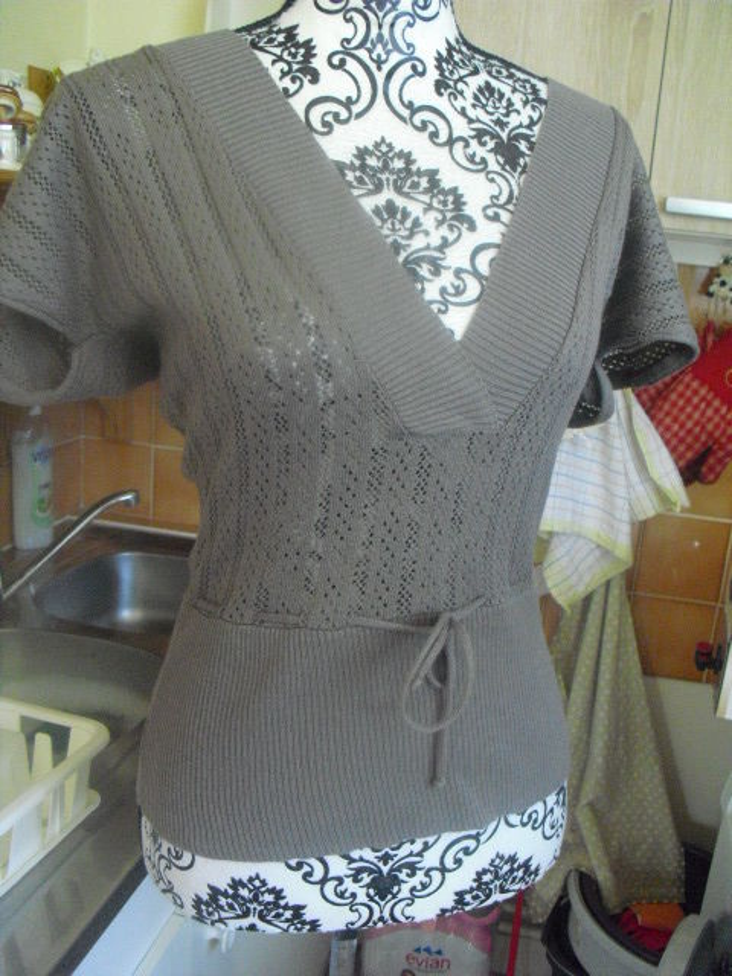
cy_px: 488
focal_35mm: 36
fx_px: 1015
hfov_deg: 39.7
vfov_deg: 51.4
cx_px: 366
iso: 800
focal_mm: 6.3
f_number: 3.1
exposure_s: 1/100
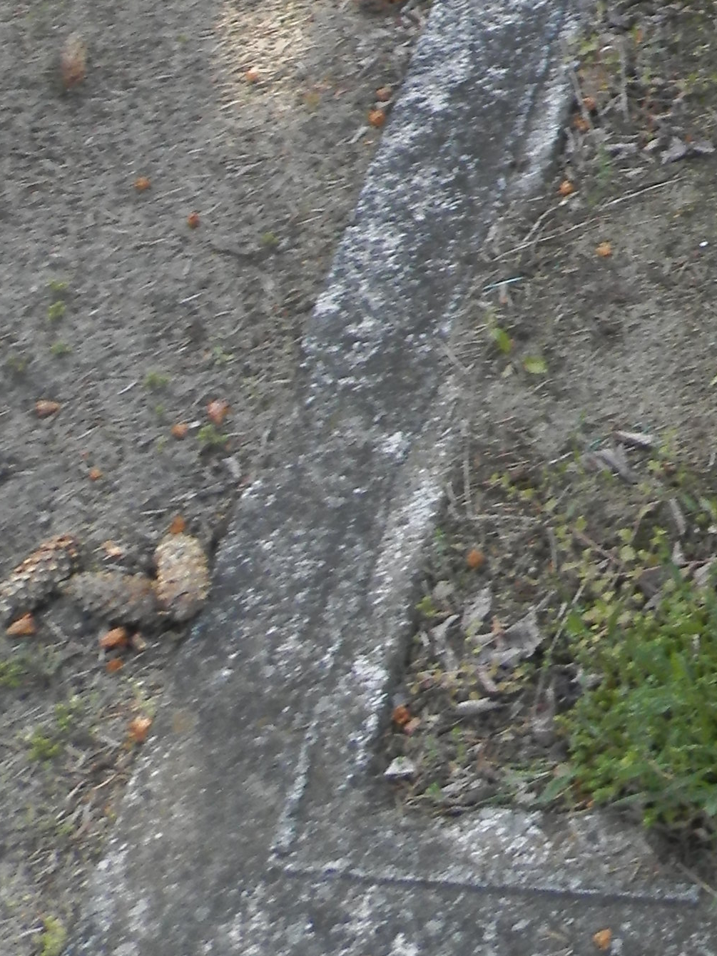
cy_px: -107
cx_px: 1036
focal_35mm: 86
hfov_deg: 15.9
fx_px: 2375
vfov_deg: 21.5
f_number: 3.1
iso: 80
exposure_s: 1/100
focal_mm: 4.5
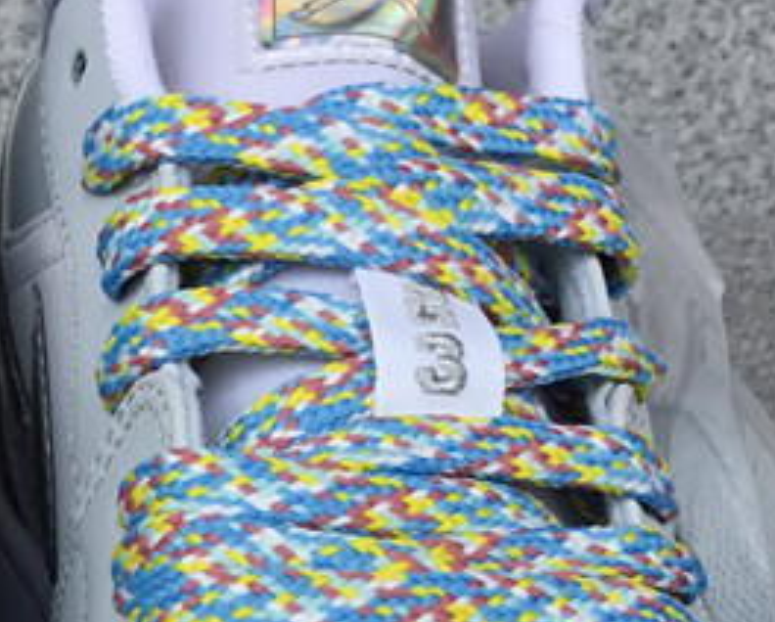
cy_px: 838
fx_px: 2366
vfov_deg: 14.3
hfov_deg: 18.2
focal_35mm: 103
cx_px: 23
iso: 25
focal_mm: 3.3
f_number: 2.4
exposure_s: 1/374
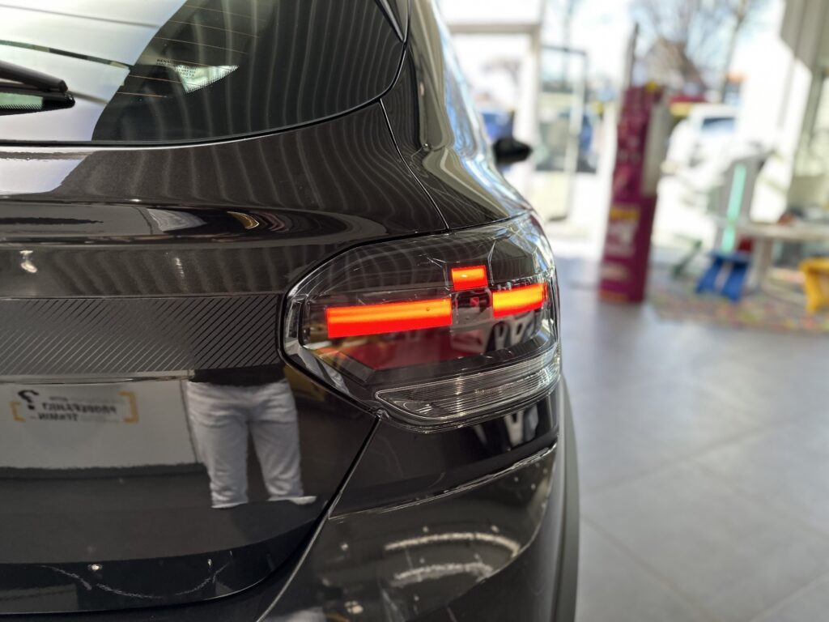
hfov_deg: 71.6
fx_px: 575
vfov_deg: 56.8
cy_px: 311
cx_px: 414
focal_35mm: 24
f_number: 1.78
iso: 80
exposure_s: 1/147
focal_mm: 6.86
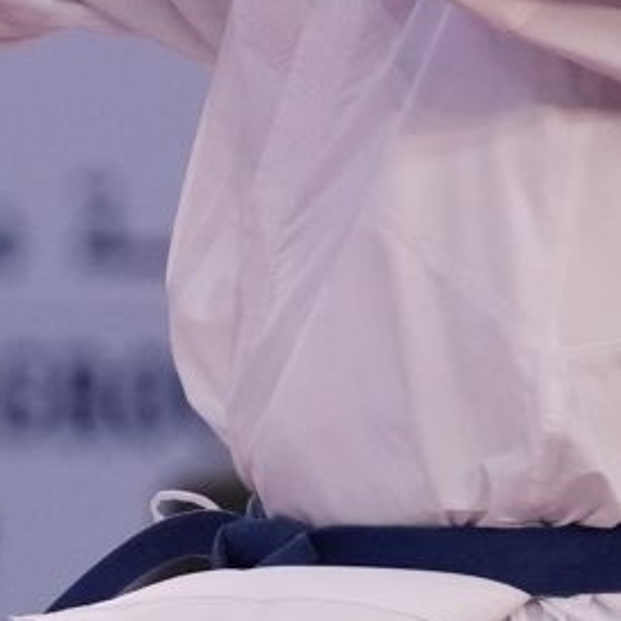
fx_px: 34220
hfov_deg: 1.0
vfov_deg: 1.0
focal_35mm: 1686
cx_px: -1256
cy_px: 372
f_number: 2.8
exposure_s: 1/1000
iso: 2000
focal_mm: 200
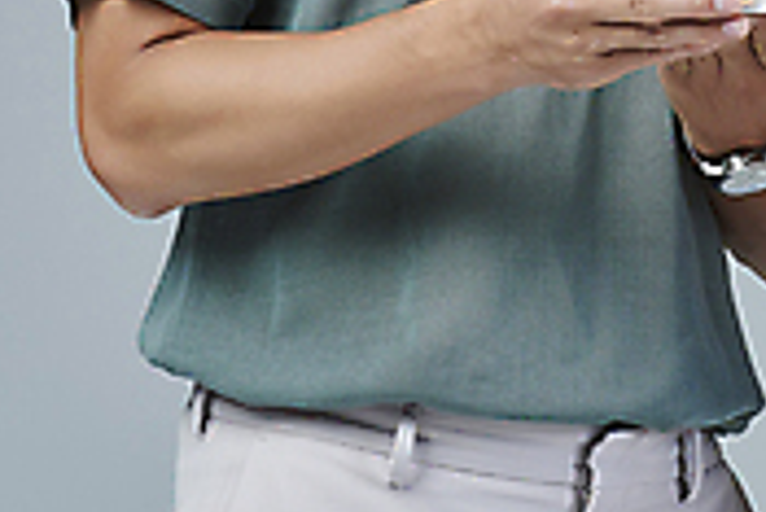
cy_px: -311
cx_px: 875
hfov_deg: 5.4
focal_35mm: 383
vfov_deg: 3.6
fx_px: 8156
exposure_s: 1/125
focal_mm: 112
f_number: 14
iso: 100
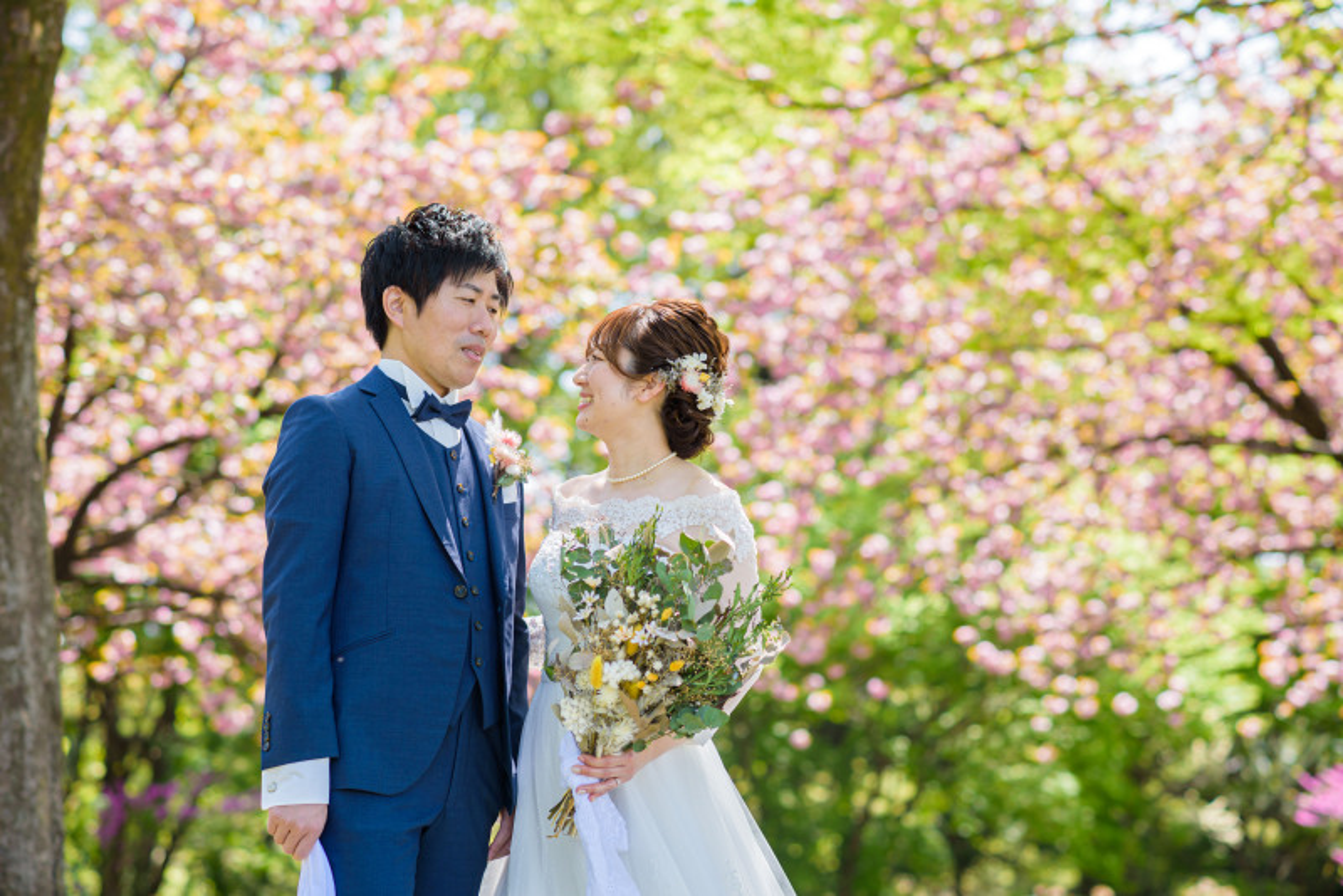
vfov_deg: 16.1
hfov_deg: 23.9
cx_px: 672
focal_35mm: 85
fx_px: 3172
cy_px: 448
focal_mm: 85
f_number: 3.2
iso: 100
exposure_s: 1/500
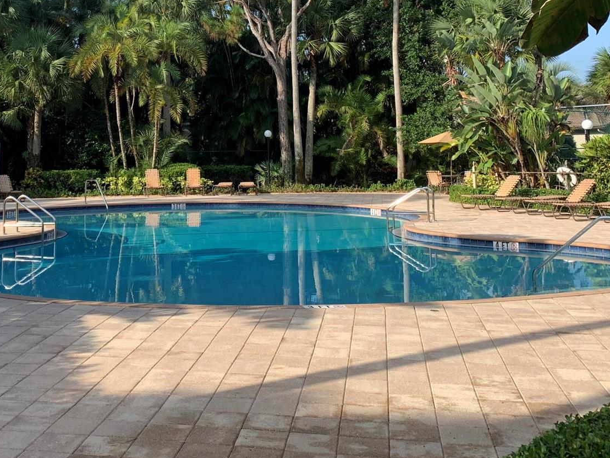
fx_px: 846
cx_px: 179
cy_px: 51
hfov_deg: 38.9
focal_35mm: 48
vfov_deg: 29.1
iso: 25
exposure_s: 1/1088
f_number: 1.8
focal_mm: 4.25
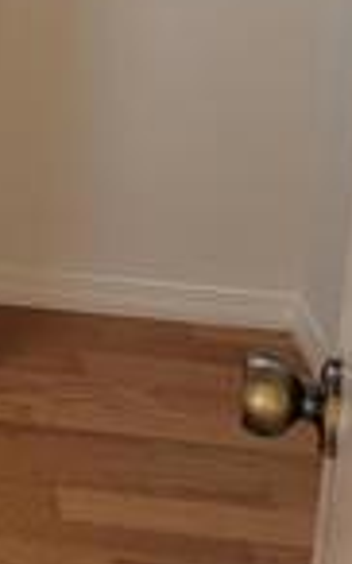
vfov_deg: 16.9
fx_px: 1784
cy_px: -178
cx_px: -526
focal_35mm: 116
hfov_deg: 9.8
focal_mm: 7
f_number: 1.8
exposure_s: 1/40
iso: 200
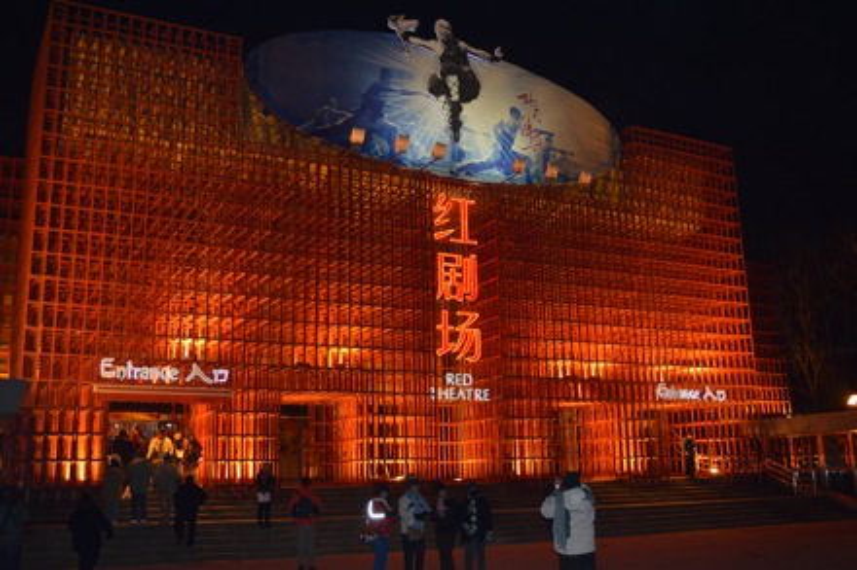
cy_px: 285
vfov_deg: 36.8
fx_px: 857
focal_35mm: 36
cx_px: 428
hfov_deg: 53.1
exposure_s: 1/25
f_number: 4
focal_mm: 24
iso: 400
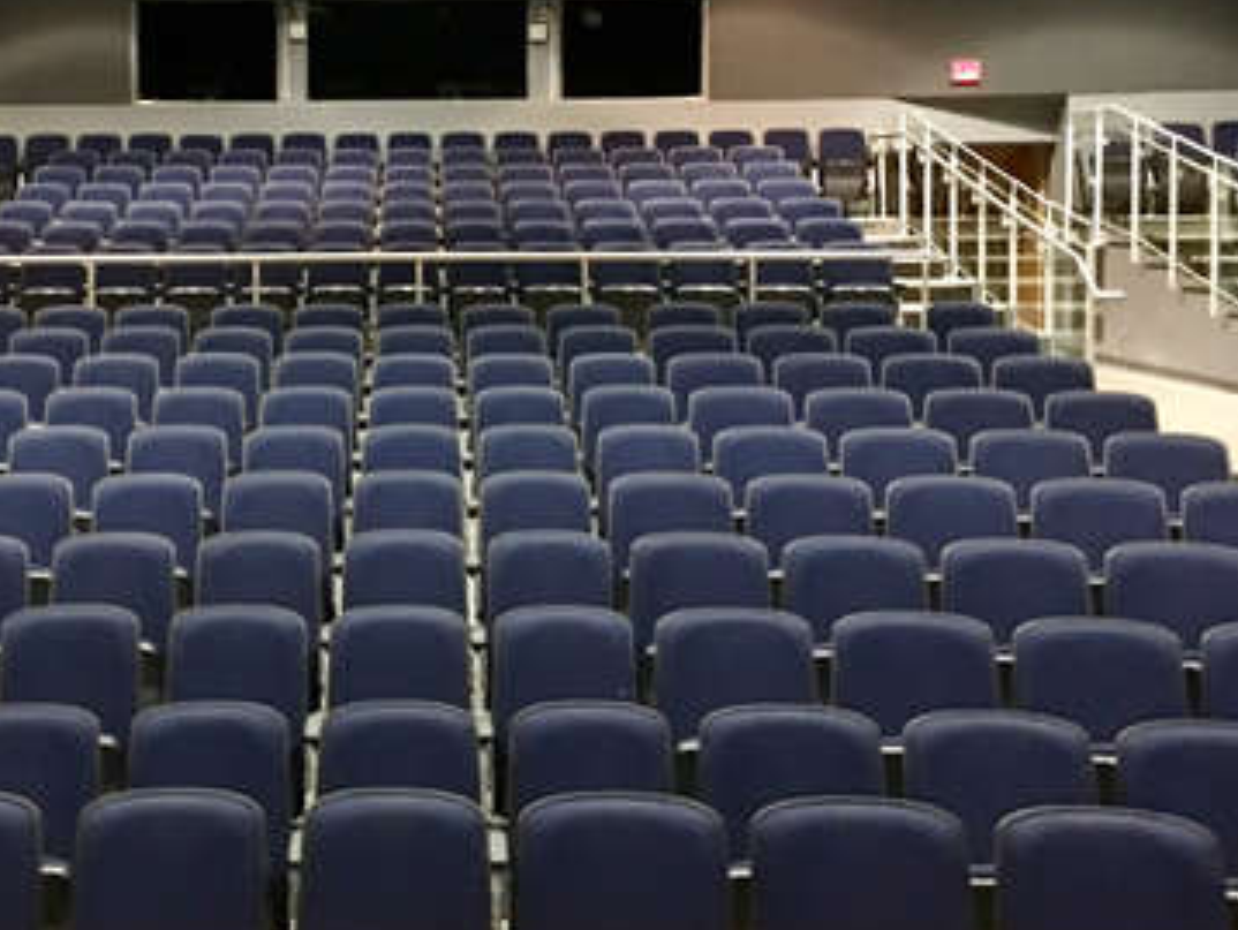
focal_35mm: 54
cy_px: 290
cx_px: 372
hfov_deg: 35.0
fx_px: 1933
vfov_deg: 26.9
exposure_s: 1/4
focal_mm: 4.15
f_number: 2.2
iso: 125
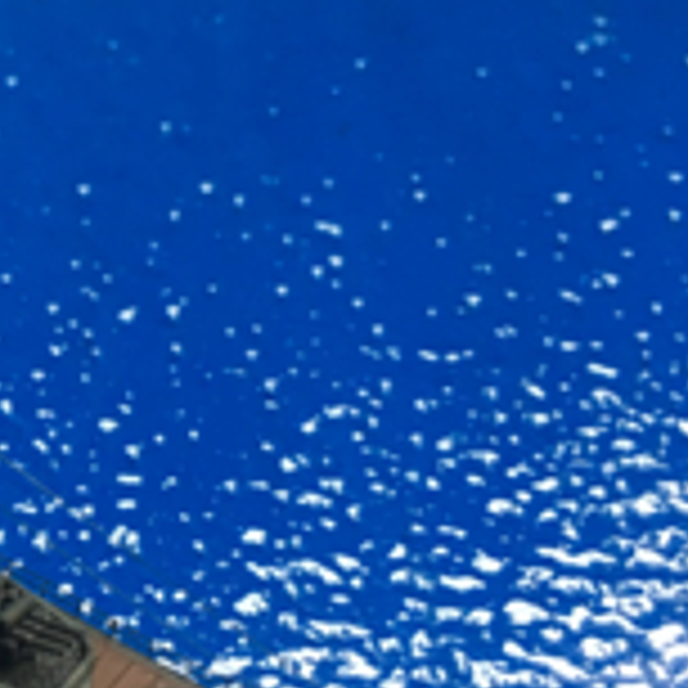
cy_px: 459
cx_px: -333
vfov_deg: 16.2
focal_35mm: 107
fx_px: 2406
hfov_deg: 15.1
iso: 25
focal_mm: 4.15
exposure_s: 1/30
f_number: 2.2
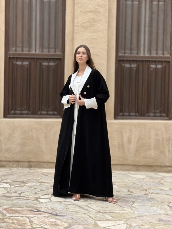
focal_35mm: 77
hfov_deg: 19.1
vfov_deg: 25.3
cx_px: 86
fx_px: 510
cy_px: 114
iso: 25
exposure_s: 1/305
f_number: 2.8
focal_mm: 9
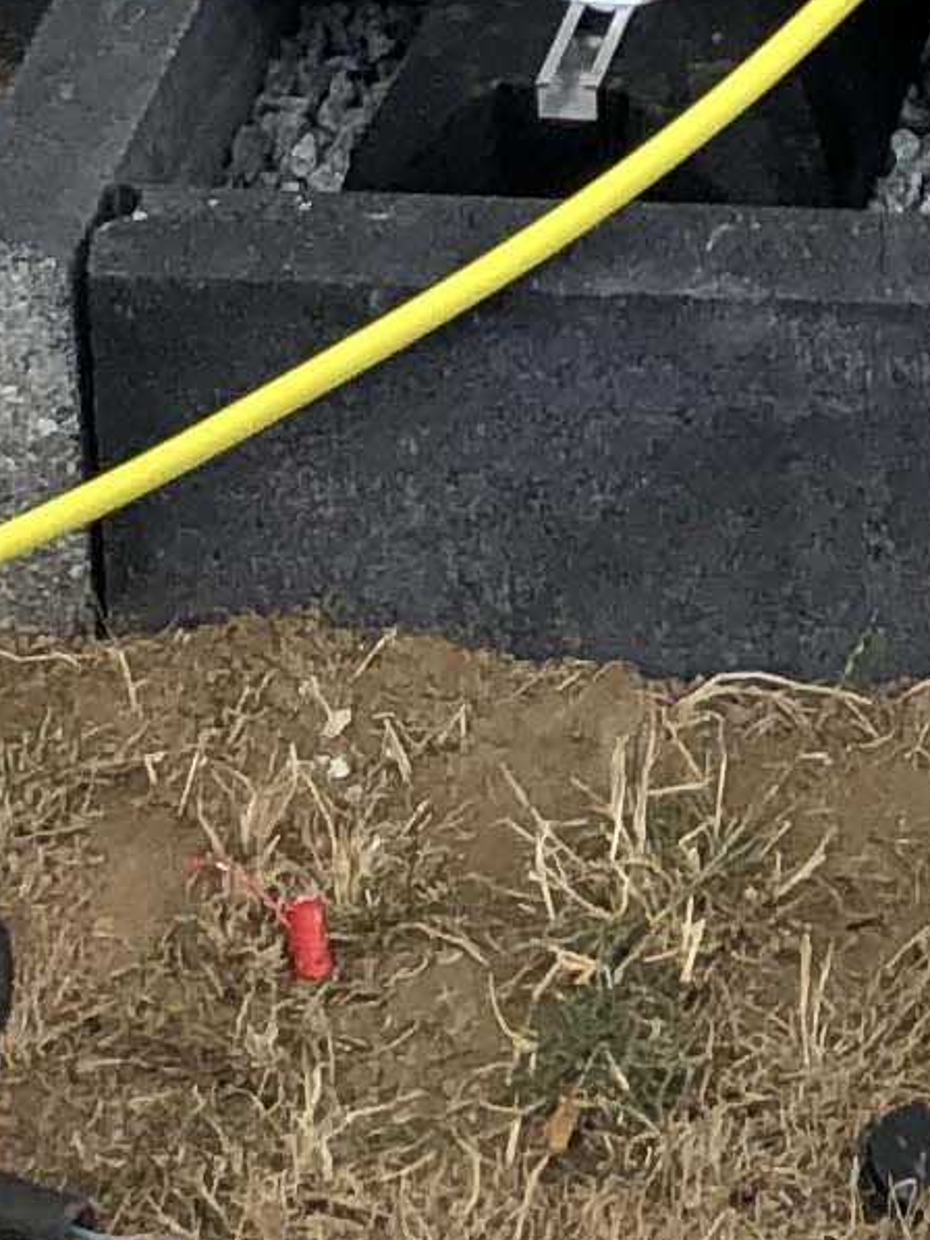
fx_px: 6768
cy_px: -1855
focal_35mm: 189
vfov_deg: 9.2
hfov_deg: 7.5
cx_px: 1958
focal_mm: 3.99
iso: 20
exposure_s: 1/1143
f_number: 1.8
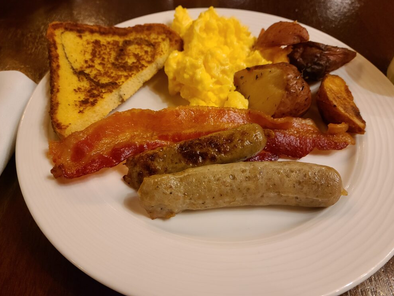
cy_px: 144
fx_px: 330
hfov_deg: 61.6
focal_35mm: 29
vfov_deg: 48.2
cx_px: 201
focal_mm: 5.9
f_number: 2
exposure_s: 1/40
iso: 400
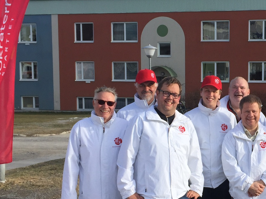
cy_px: 128
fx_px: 499
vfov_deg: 22.5
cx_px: 243
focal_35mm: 65
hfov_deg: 28.6
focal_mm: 4.15
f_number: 2.2
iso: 32
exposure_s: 1/1236
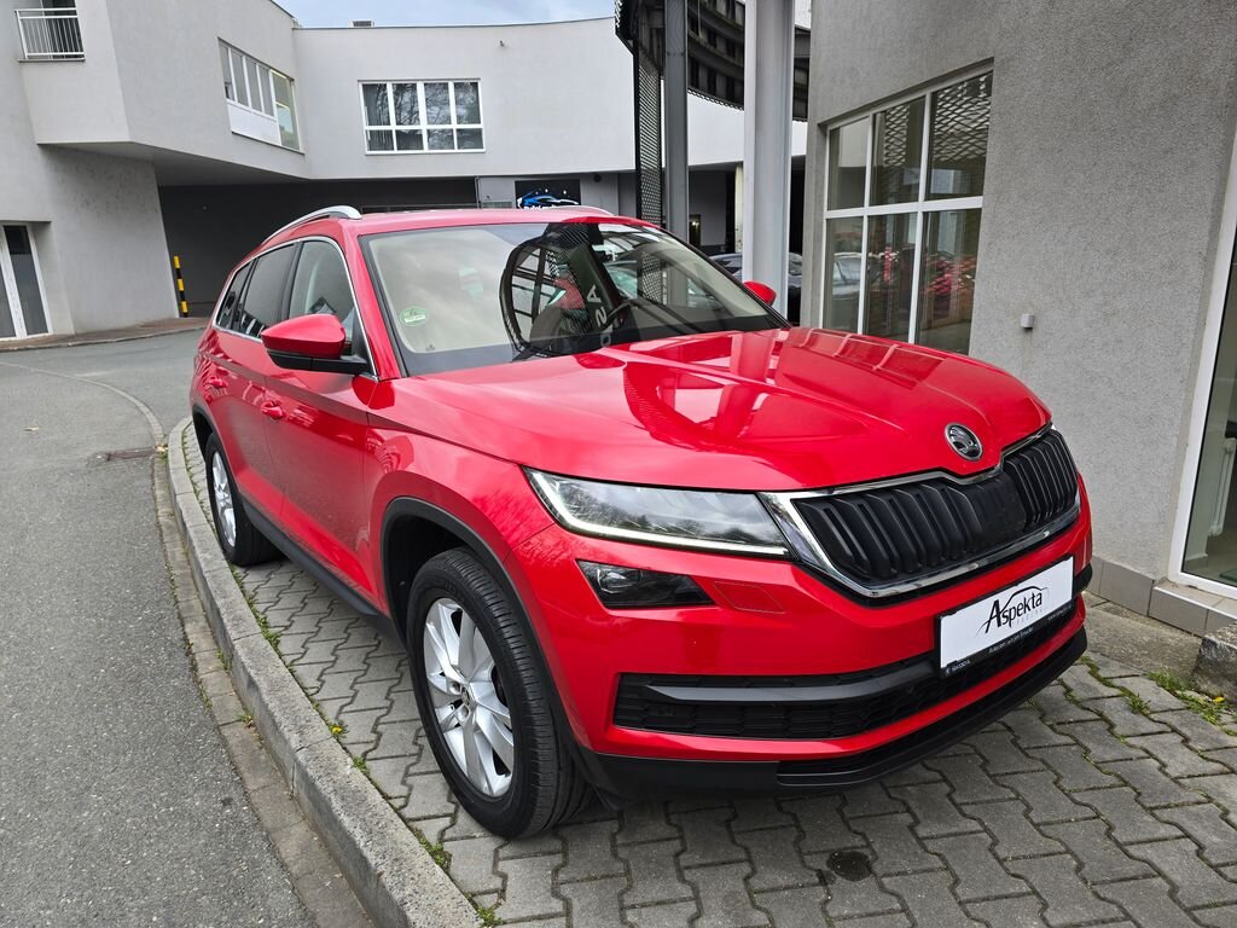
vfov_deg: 58.9
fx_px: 822
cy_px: 464
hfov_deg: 73.9
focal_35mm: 23
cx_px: 618
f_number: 1.7
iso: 32
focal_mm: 6.3
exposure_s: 1/180
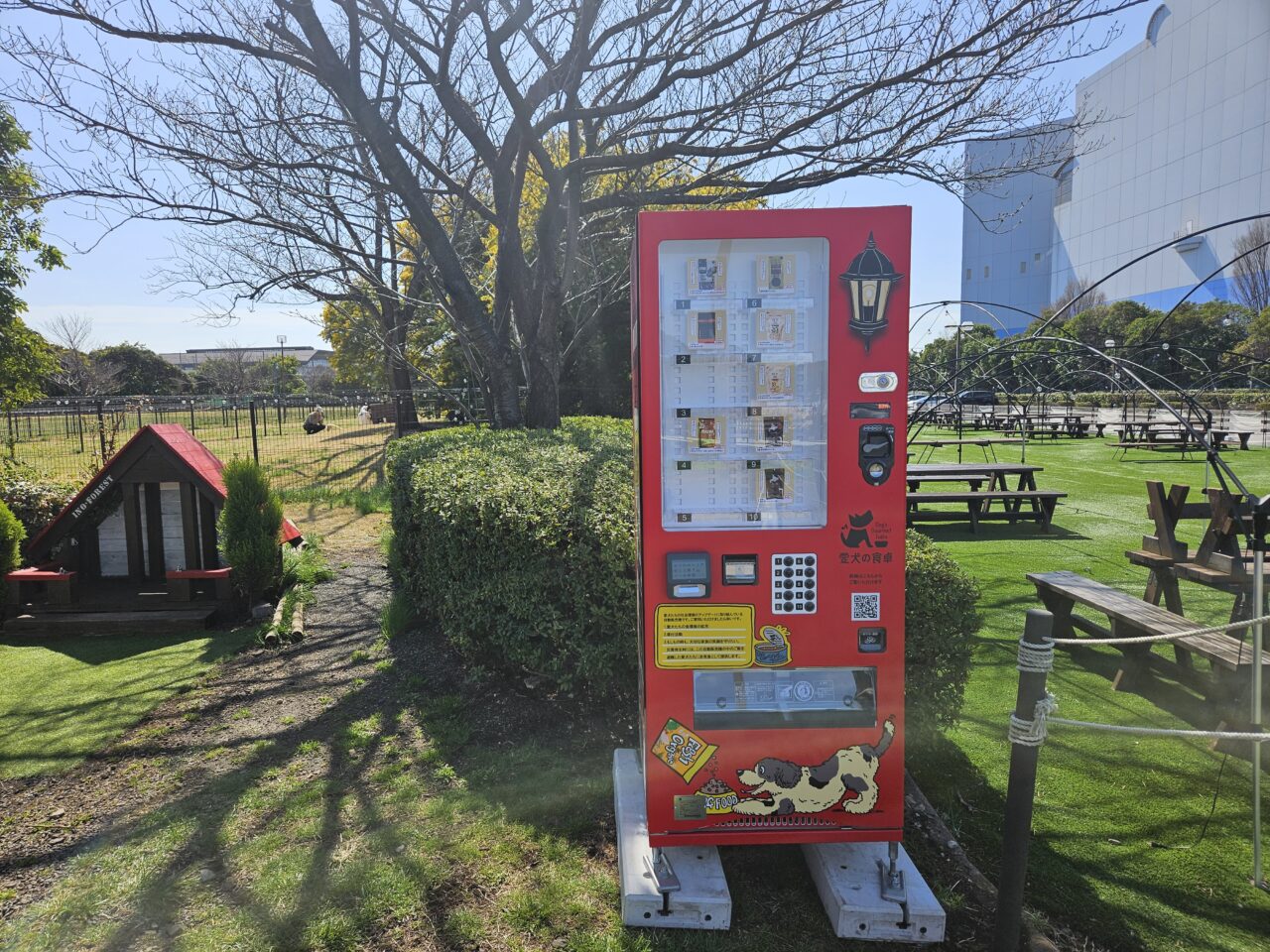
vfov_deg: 58.9
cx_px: 635
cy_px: 476
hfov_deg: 73.9
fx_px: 844
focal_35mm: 23
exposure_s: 1/1775
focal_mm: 5.4
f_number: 1.8
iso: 25
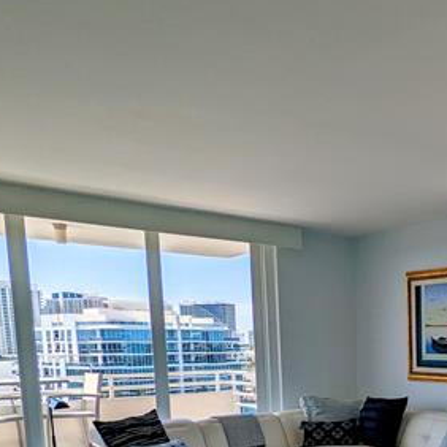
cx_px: 481
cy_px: 417
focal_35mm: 40
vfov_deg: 38.5
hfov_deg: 36.1
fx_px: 584
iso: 49
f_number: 2.2
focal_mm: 2.35
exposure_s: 1/547
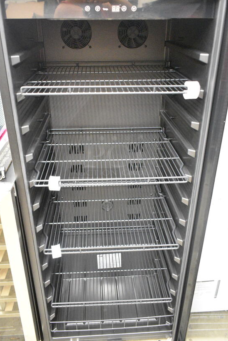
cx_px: 115
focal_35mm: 30
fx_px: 285
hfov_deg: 43.7
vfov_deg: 61.8
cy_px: 155
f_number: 3.5
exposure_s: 1/30
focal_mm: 18
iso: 10000
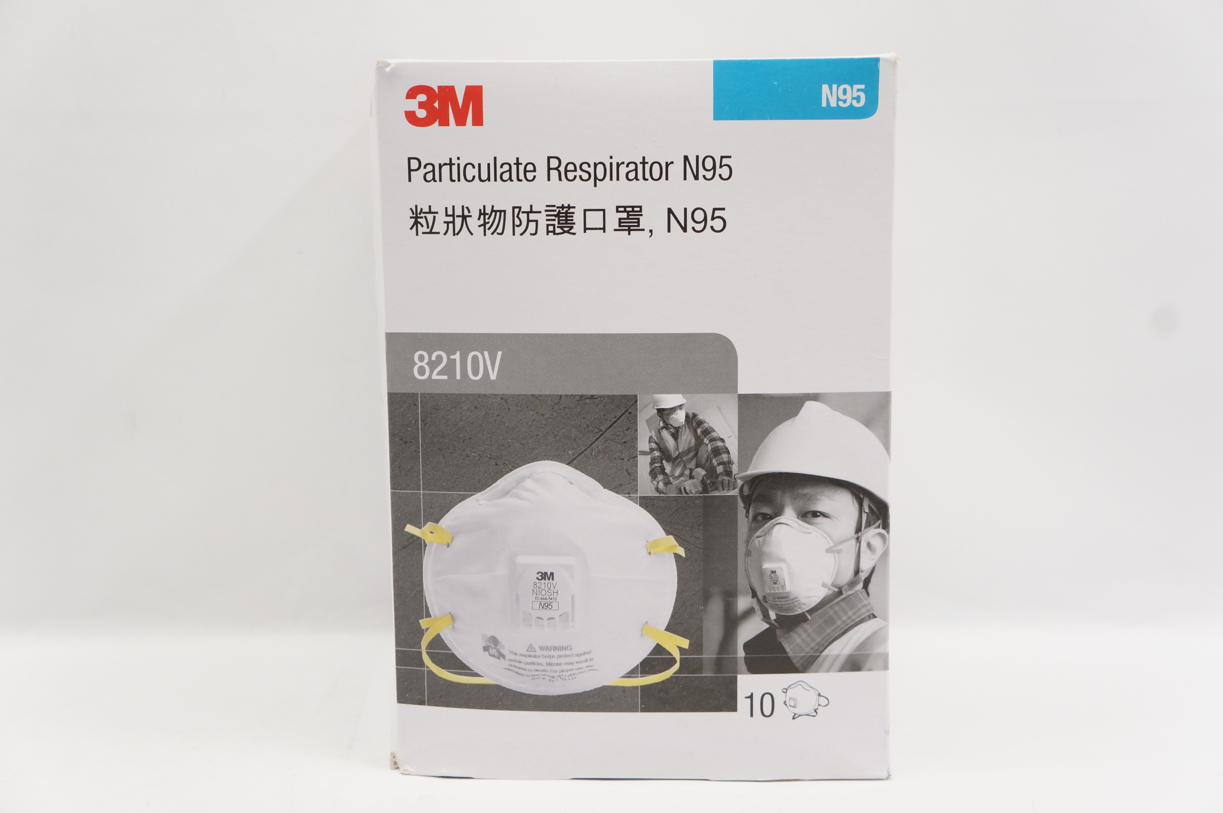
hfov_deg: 41.2
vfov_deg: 28.0
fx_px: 1629
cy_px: 406
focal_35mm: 48
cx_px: 612
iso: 800
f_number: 6.3
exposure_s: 1/125
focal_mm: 32
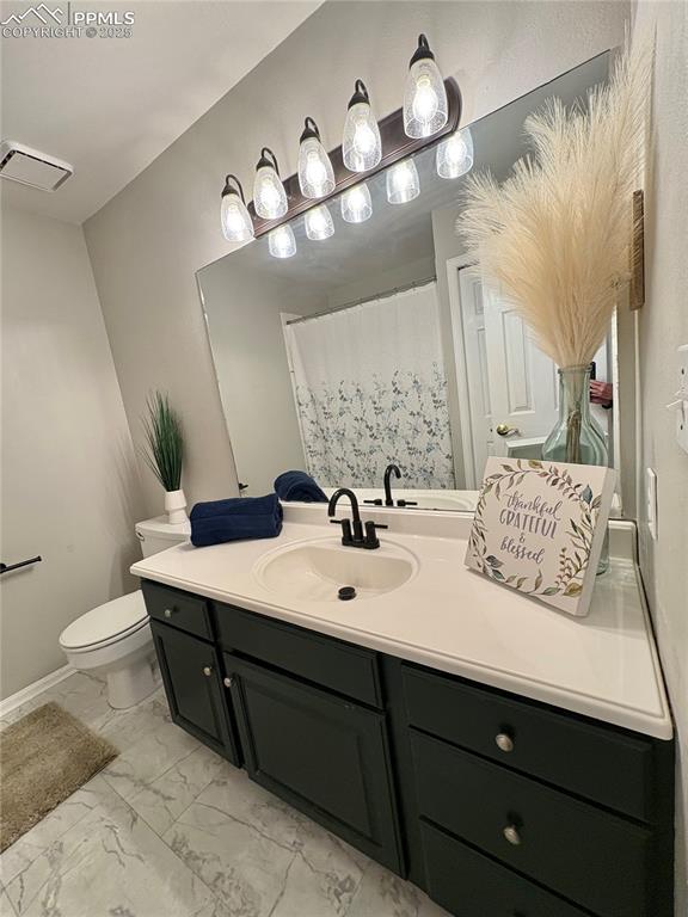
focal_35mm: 14
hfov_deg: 85.7
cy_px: 458
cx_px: 344
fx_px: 371
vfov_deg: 102.1
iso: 160
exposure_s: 1/120
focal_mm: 2.22
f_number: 2.2
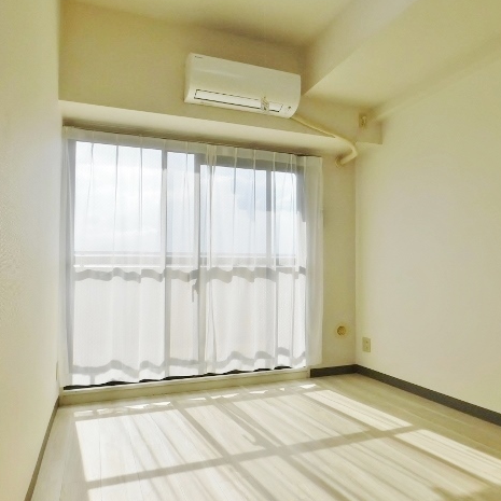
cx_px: 326
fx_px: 458
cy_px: 253
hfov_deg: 56.3
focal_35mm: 28
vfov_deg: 57.3
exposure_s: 1/1250
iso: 125
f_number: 3
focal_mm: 4
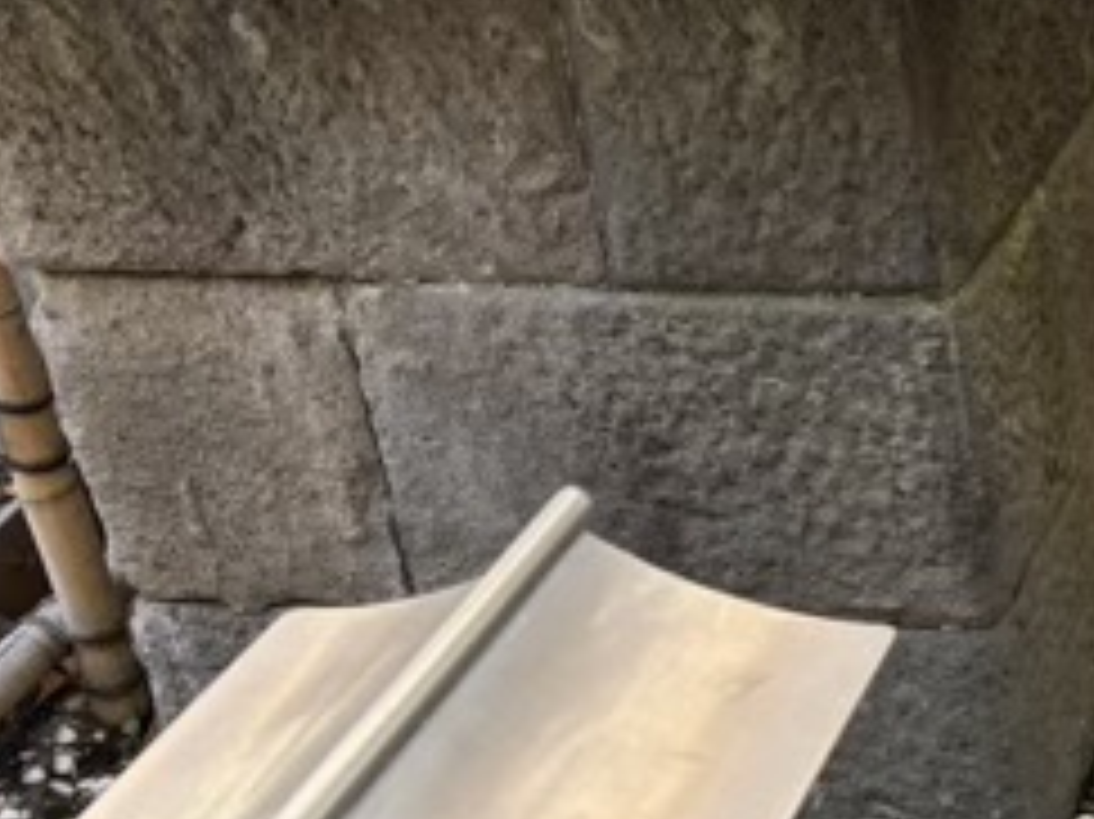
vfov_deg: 19.6
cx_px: 1540
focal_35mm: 75
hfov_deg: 22.4
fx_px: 2369
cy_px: 457
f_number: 1.6
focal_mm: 5.96
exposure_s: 1/121
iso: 50
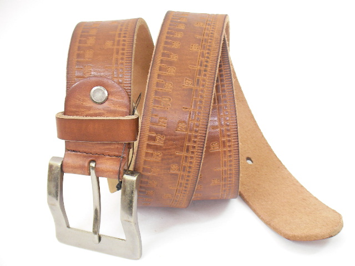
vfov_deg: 16.1
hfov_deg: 21.3
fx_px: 943
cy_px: 133
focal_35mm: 92
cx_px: 178
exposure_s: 1/2.3
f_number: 3.8
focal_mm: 14
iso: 100
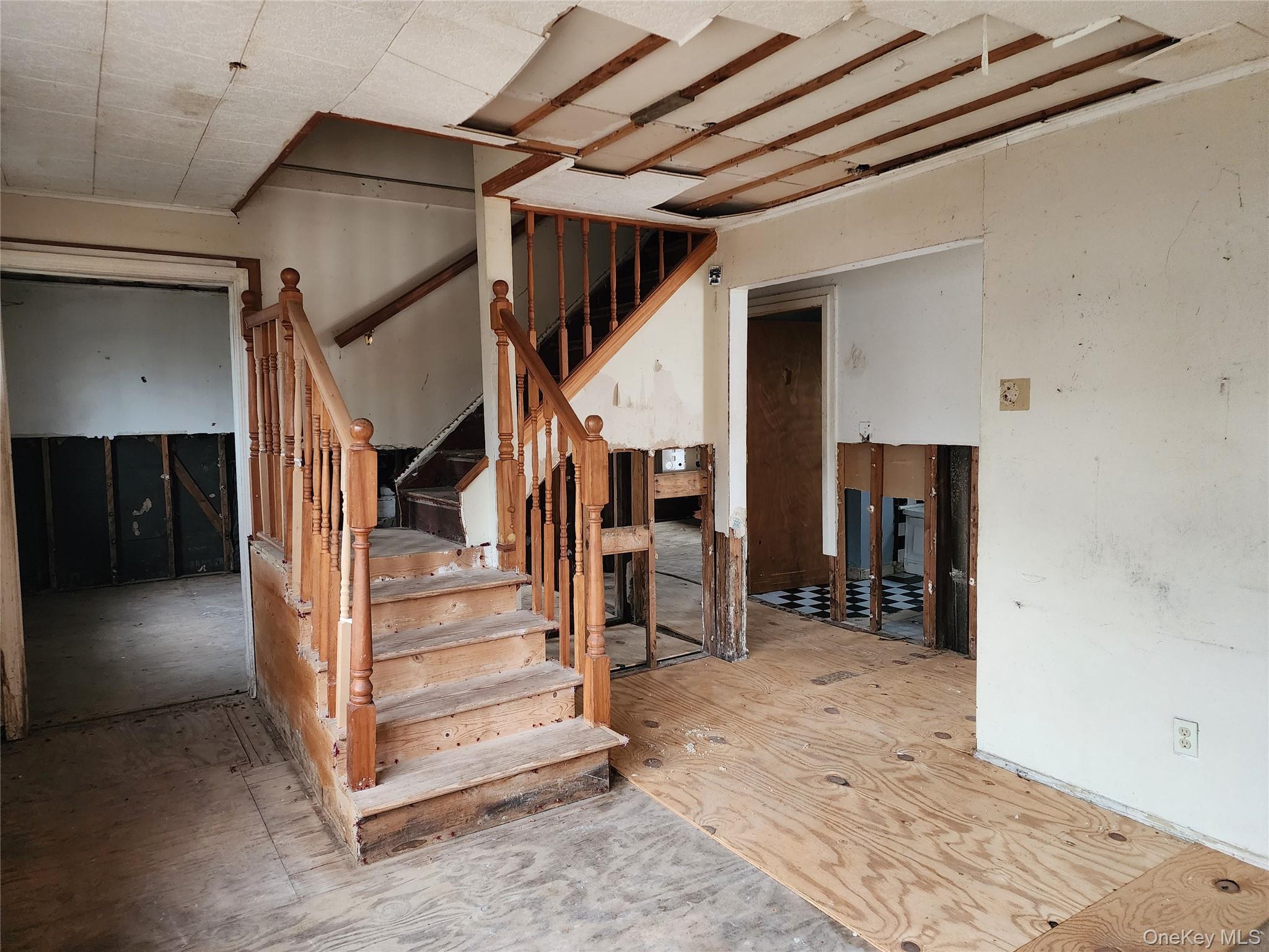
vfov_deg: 58.9
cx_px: 634
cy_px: 476
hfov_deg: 73.9
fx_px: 843
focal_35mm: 23
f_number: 1.8
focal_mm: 6.4
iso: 640
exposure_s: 1/60
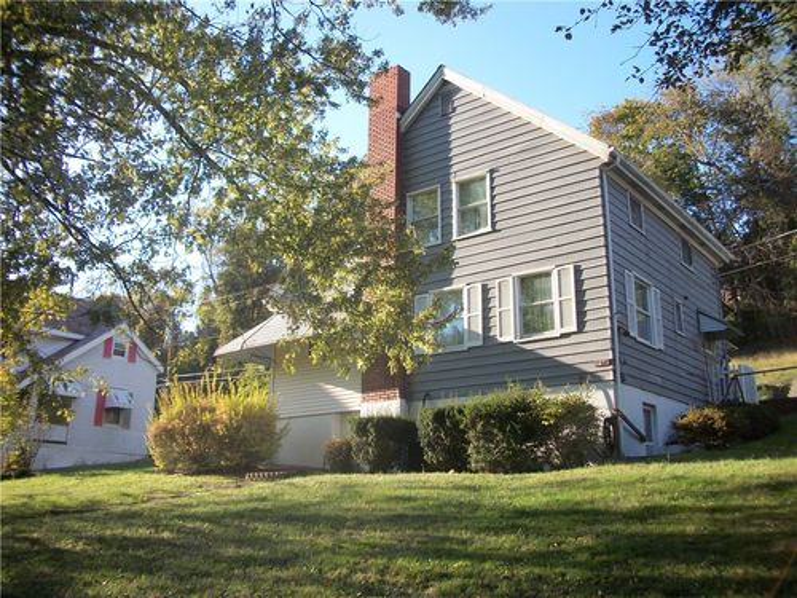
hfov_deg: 56.8
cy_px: 299
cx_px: 398
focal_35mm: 32
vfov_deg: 44.2
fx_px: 737
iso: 80
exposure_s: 1/320
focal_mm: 5.7
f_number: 2.9
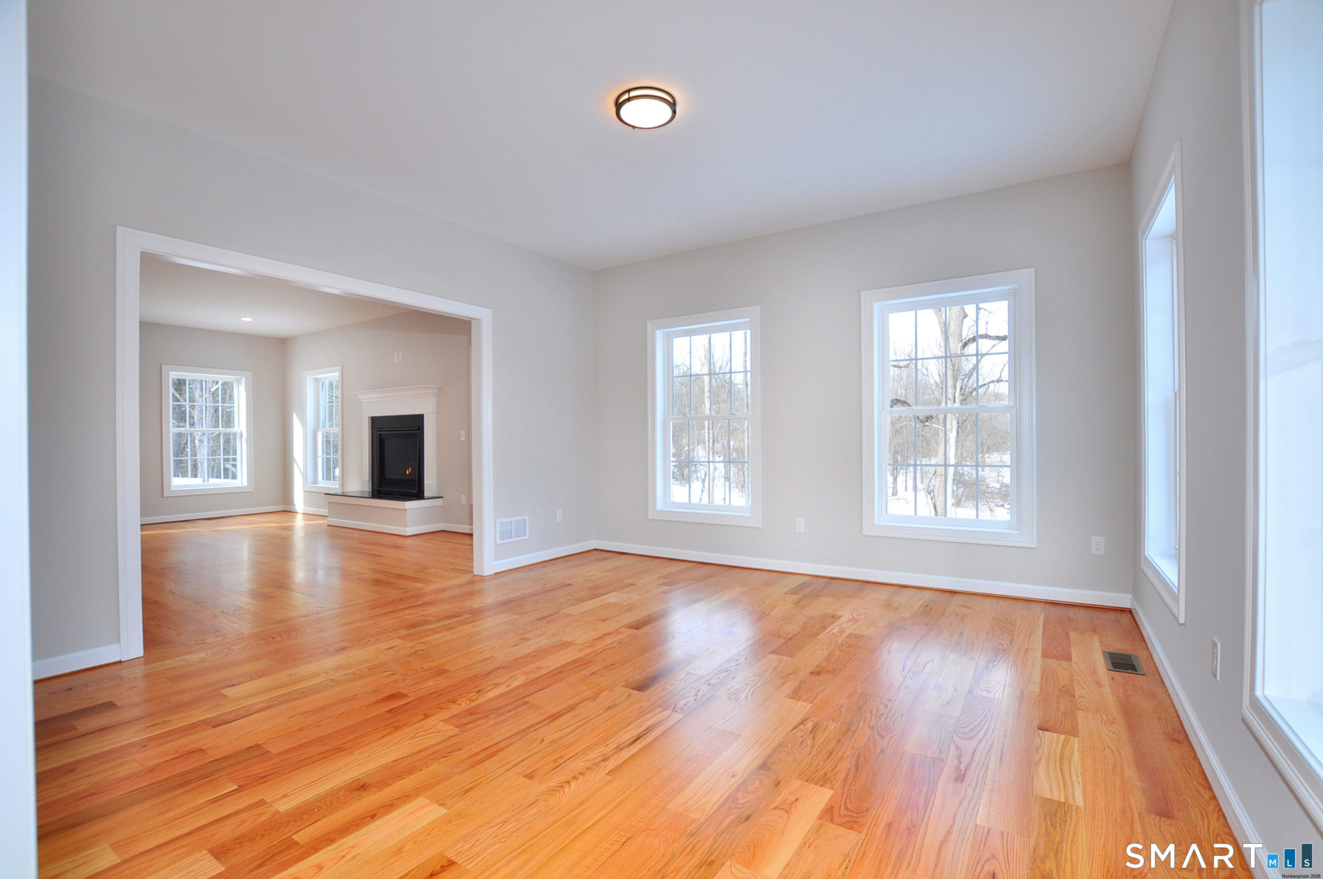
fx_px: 551
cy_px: 440
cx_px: 662
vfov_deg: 77.2
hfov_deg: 100.5
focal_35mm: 15
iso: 200
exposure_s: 1/100
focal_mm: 10
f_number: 5
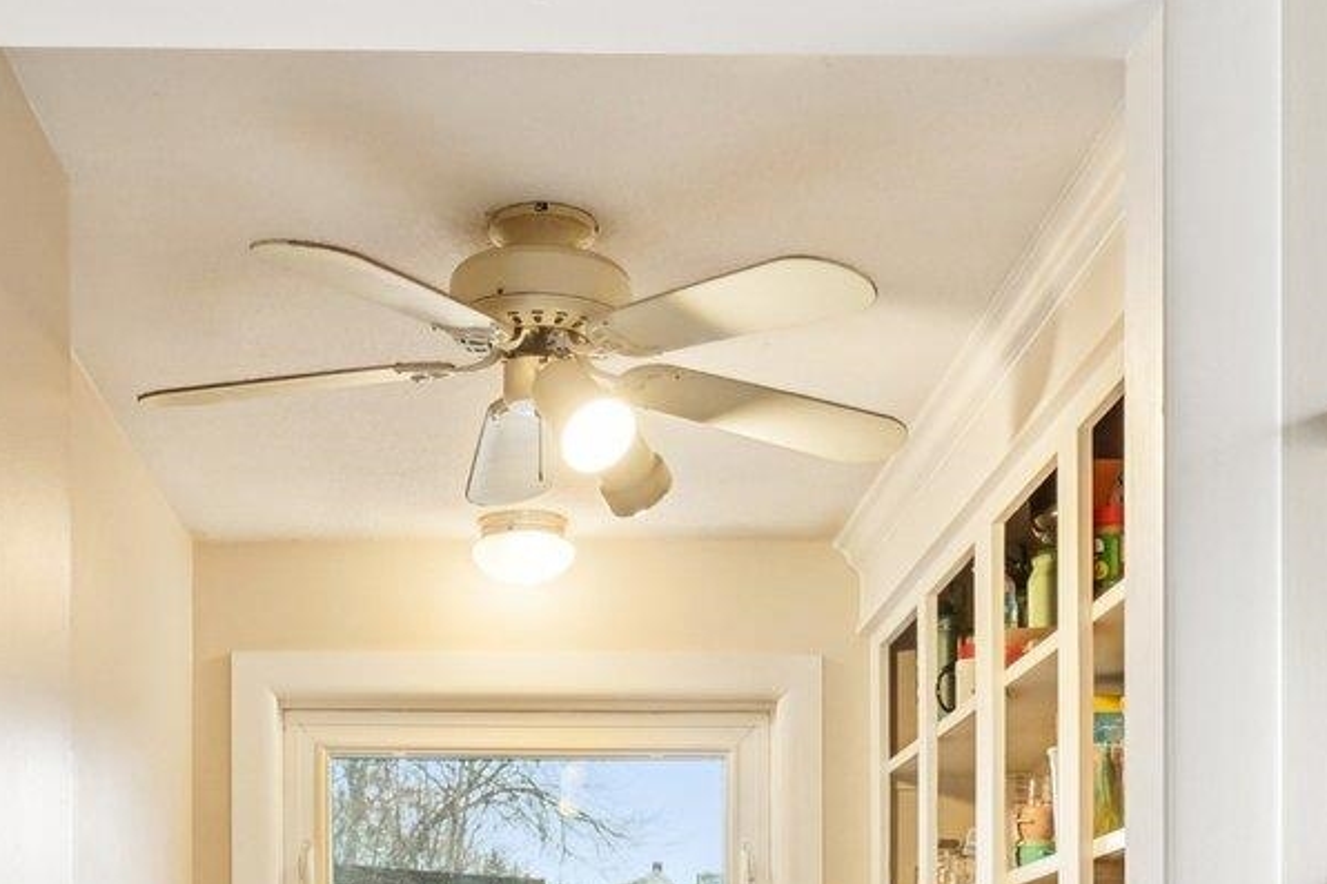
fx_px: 2027
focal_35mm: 55
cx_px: 594
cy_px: 1081
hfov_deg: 36.2
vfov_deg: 22.5
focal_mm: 16
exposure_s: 1/10
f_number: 8
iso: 400
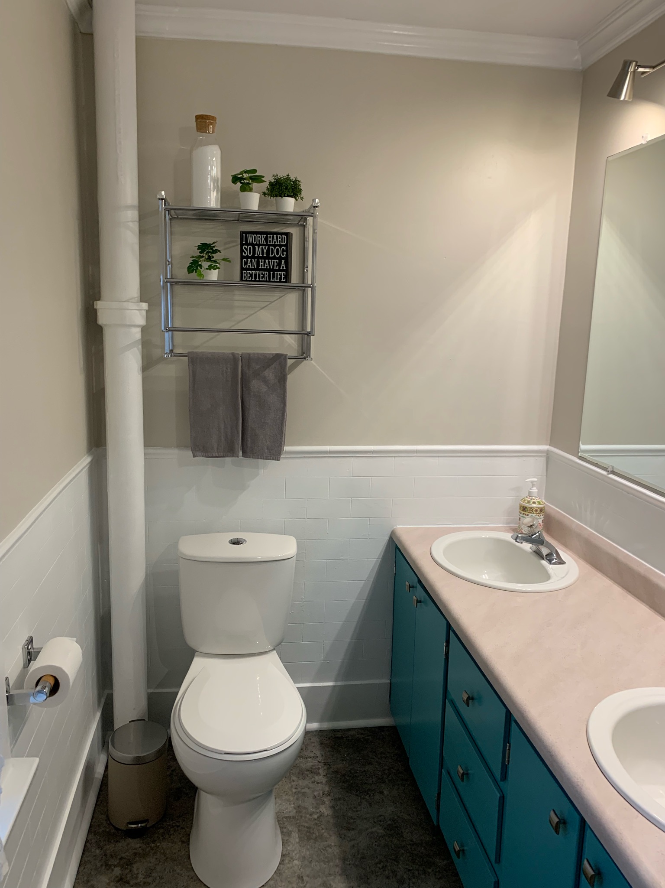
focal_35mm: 26
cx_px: 332
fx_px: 666
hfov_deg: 53.0
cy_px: 444
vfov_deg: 67.3
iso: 80
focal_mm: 4.25
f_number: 1.8
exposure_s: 1/60
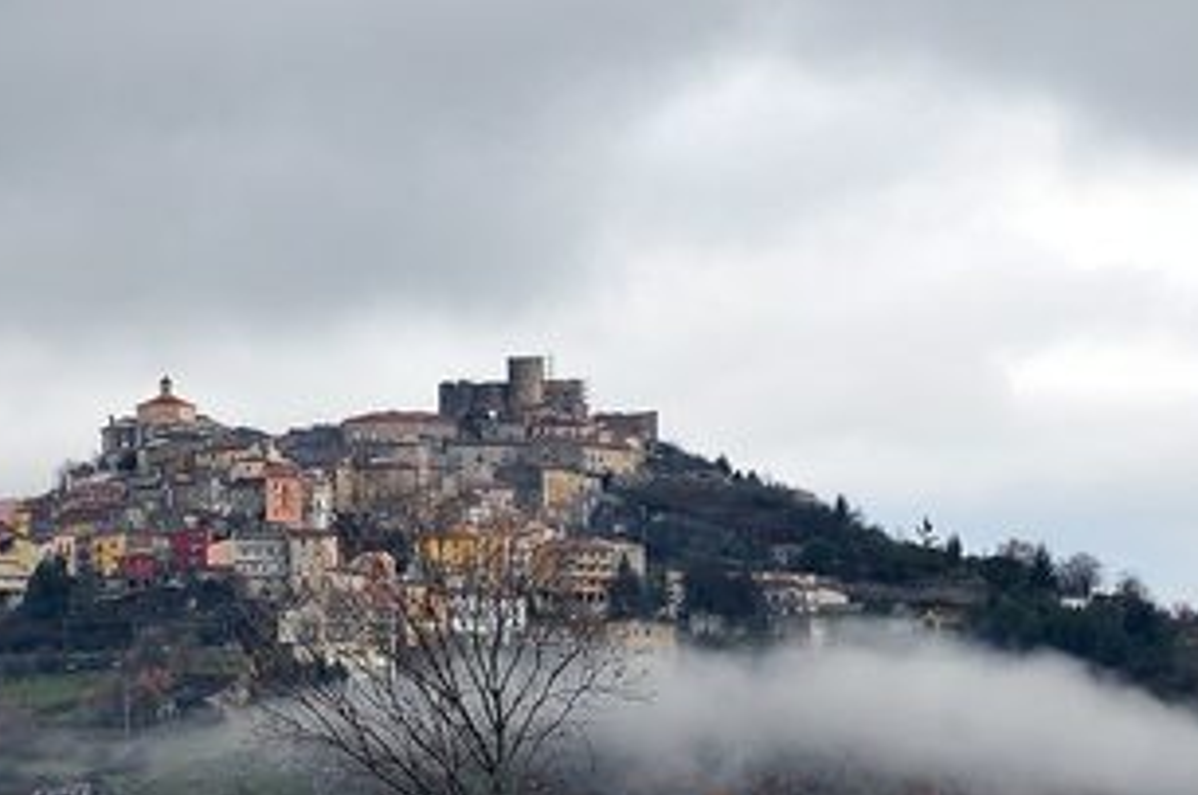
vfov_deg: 6.6
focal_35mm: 206
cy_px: 611
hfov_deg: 10.0
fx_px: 6844
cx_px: 485
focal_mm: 70
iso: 200
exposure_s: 1/160
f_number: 6.3
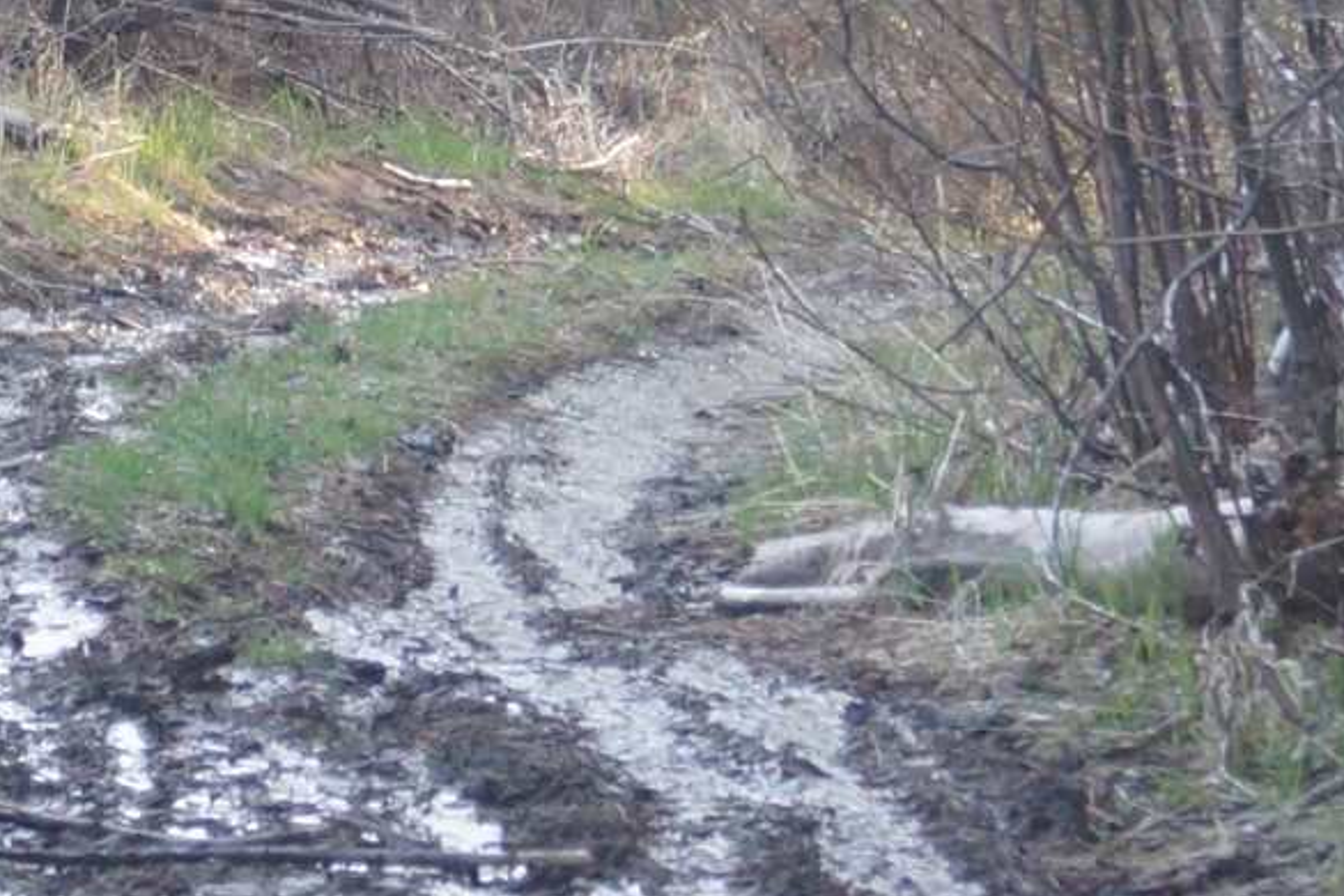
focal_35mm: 276
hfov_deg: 7.5
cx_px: 471
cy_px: -262
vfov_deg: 5.0
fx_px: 10289
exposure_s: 1/60
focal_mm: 35
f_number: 4.5
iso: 250
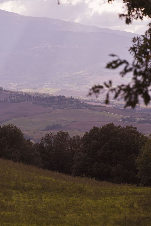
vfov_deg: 10.3
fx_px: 1259
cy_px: 113
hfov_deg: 6.9
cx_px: 76
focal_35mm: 200
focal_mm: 200
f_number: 8
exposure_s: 1/125
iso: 100
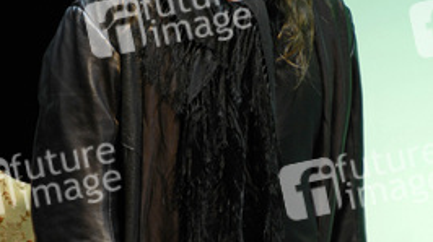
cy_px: 101
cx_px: 216
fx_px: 5437
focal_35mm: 474
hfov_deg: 4.6
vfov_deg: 2.6
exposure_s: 1/60
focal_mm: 200
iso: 400
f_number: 4
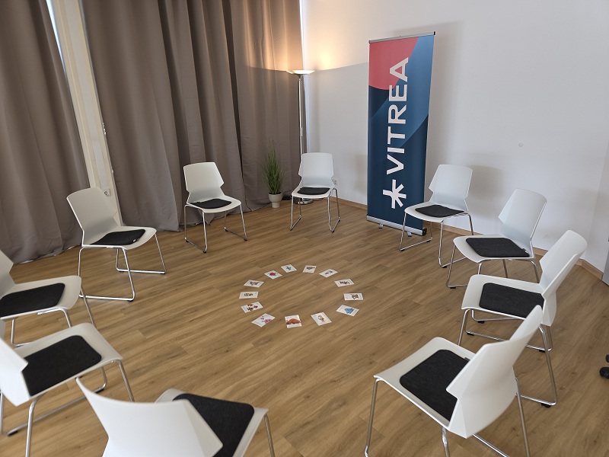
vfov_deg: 58.9
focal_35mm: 23
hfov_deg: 73.9
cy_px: 228
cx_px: 304
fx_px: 405
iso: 16
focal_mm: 6.3
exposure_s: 1/50
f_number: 1.7
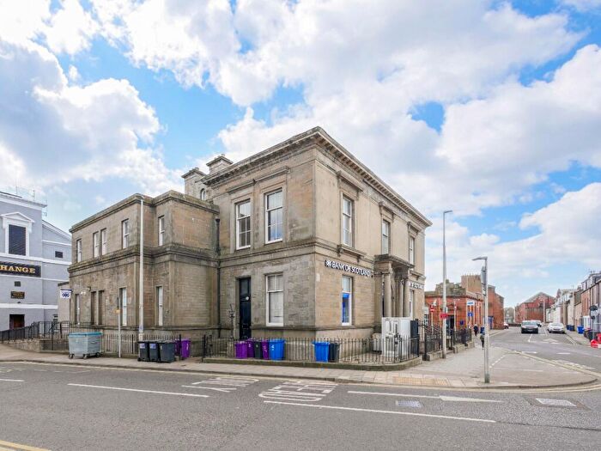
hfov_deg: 102.1
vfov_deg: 85.7
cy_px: 226
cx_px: 300
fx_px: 243
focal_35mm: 14
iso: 200
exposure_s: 1/200
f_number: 5.6
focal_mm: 7
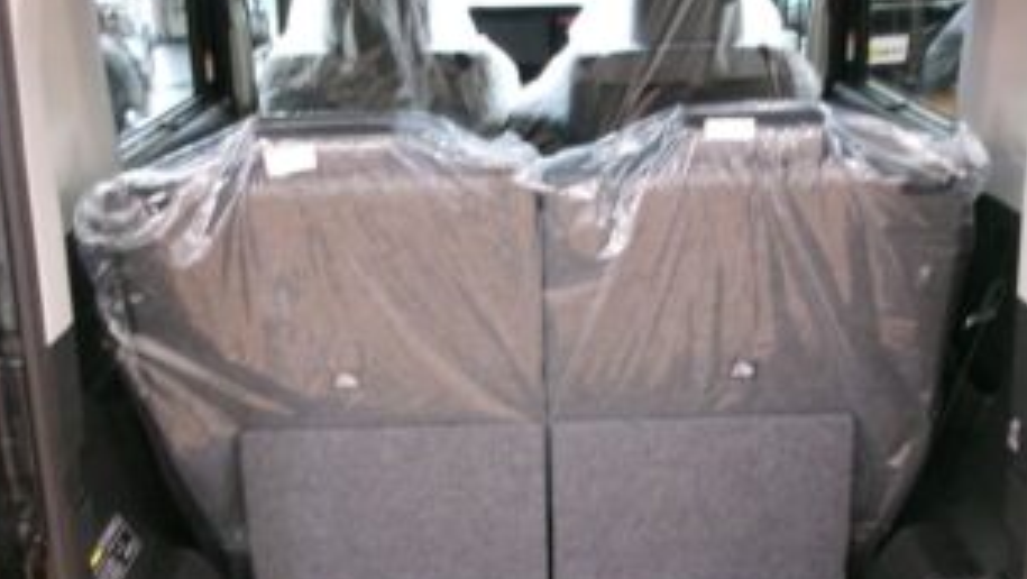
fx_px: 1226
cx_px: 539
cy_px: 369
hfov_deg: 45.4
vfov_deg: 26.5
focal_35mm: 45
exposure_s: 1/17
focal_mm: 6.4
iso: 790
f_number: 4.5
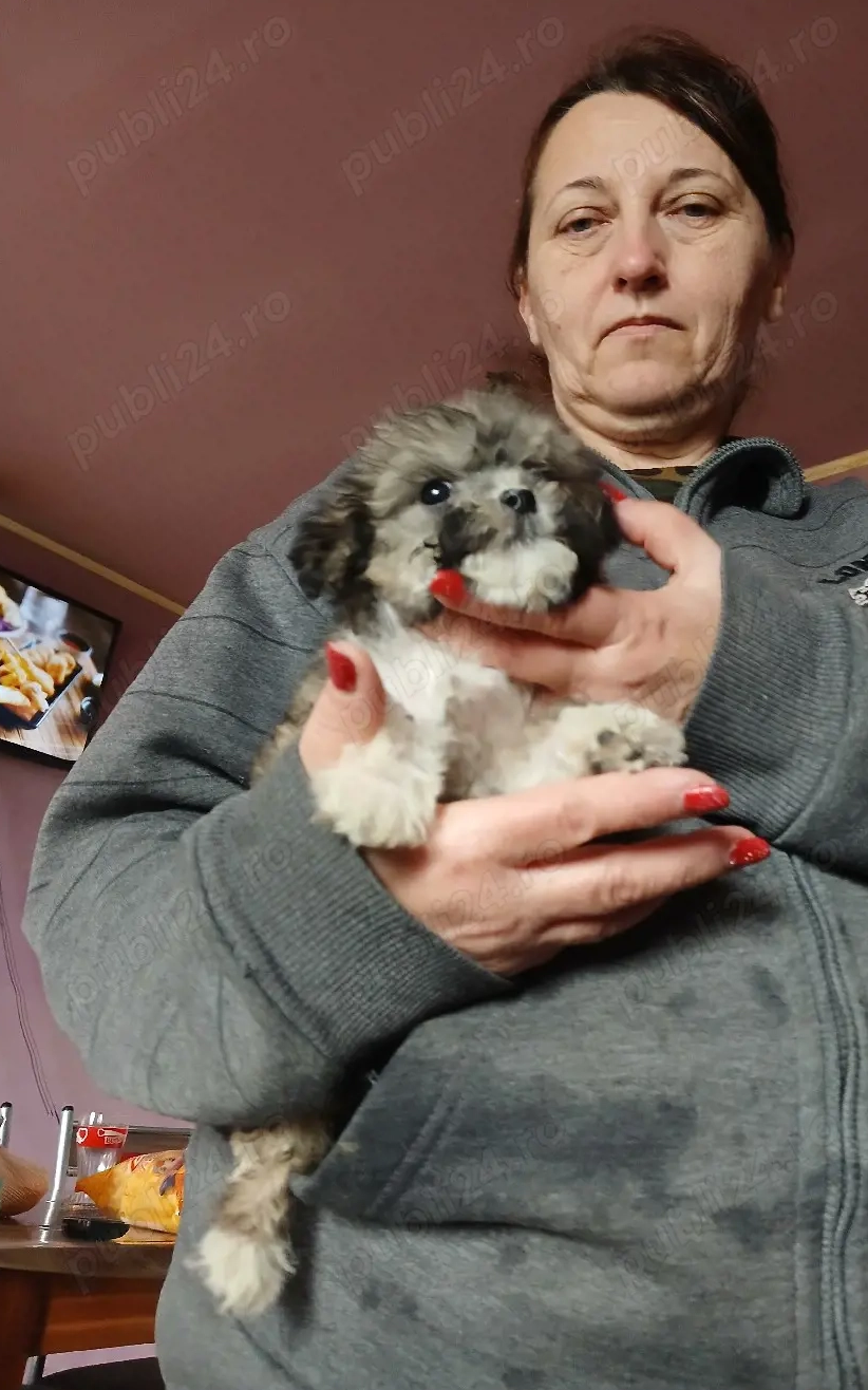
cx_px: 522
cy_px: 690
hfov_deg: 42.9
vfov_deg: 64.6
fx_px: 1098
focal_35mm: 29
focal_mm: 3.98
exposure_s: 1/25.1
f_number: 1.8
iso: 320
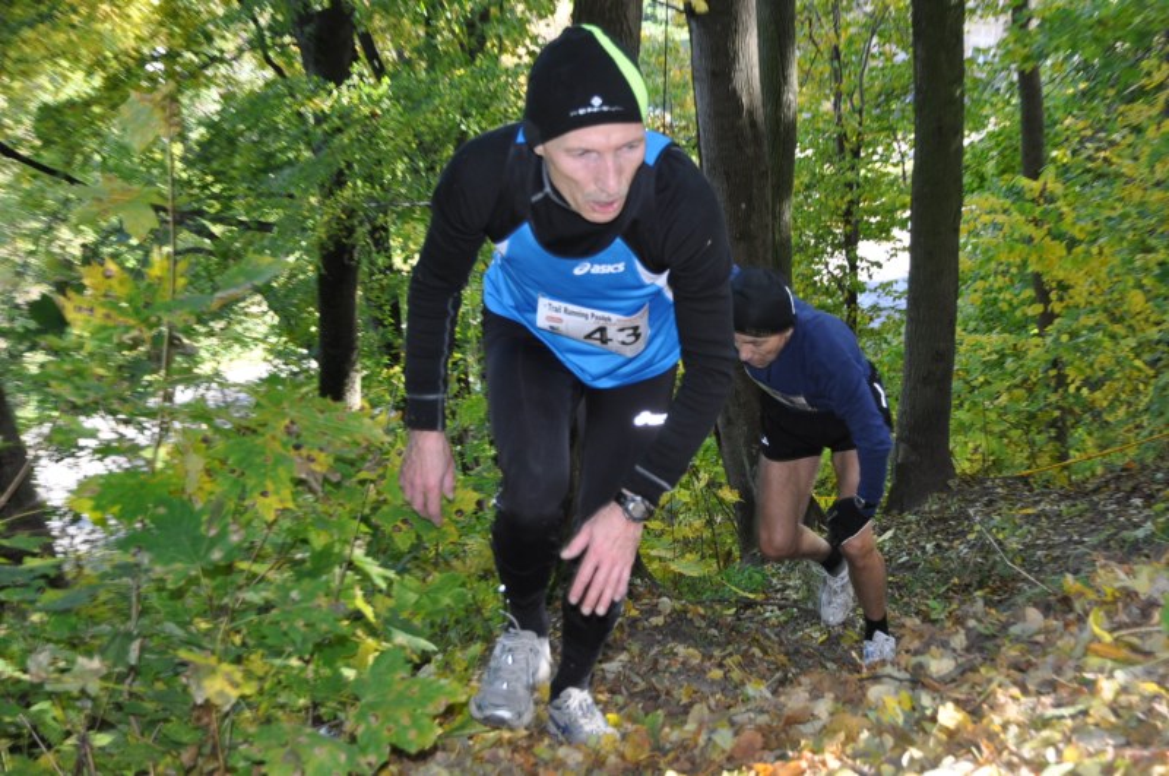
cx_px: 584
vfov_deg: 28.9
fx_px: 1508
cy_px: 388
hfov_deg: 42.4
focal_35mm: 46
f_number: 4.5
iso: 250
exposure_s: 1/60
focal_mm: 31
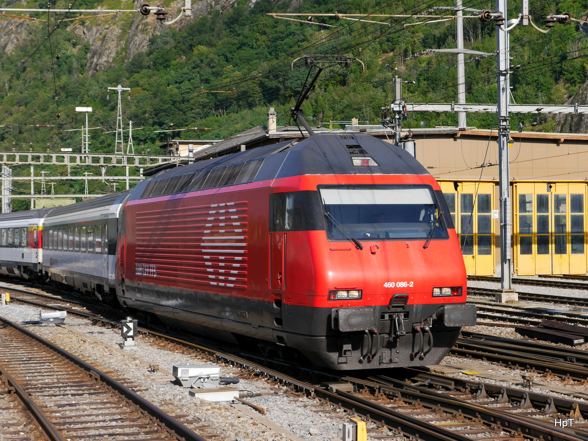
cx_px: 294
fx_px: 1257
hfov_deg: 26.3
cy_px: 220
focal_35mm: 74
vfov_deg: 19.9
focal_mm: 37
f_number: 8
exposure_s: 1/320
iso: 160
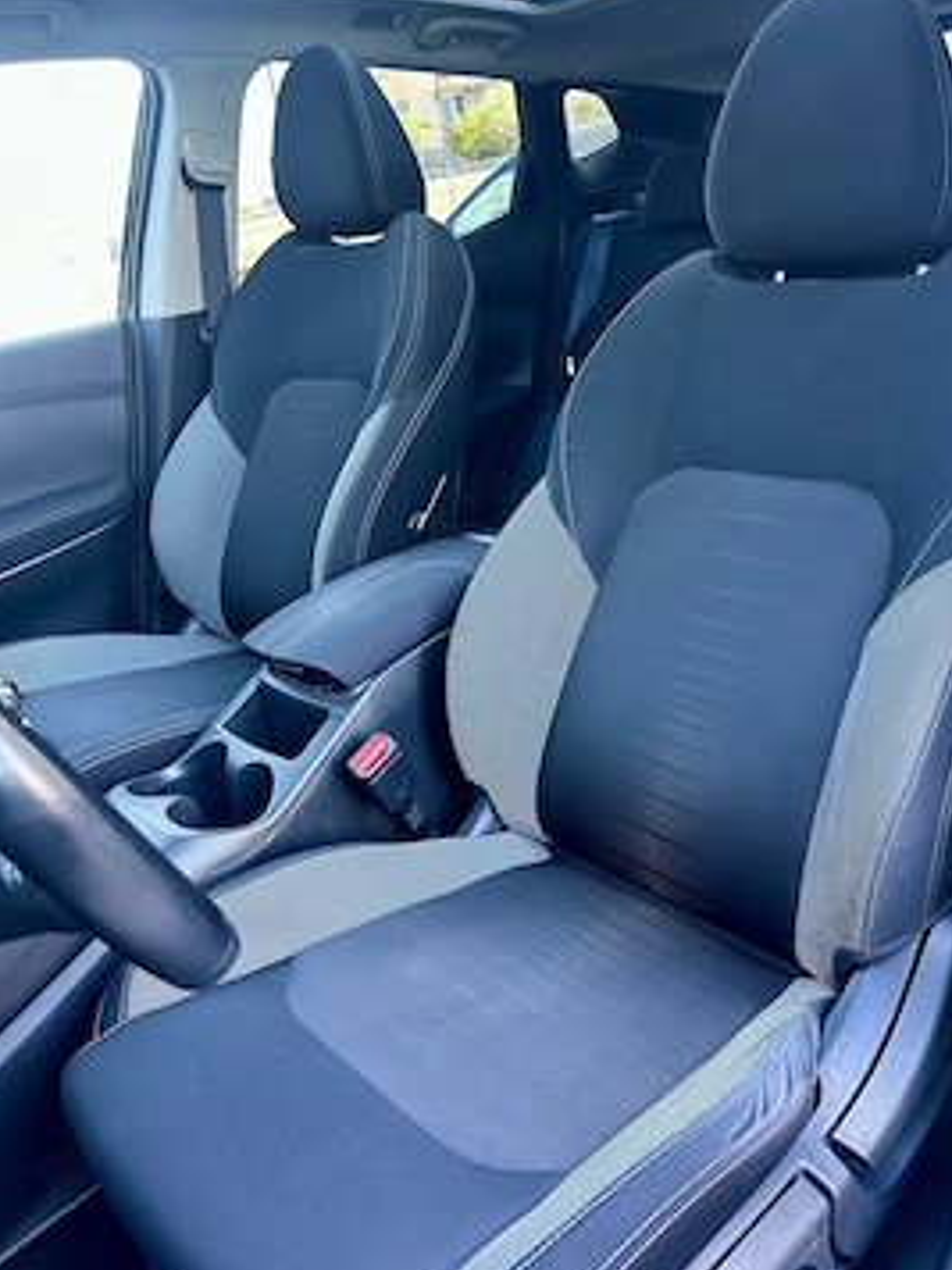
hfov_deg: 51.3
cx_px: 524
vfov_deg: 65.3
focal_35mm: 27
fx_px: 990
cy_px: 614
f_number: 1.78
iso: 250
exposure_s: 1/94
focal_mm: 6.86
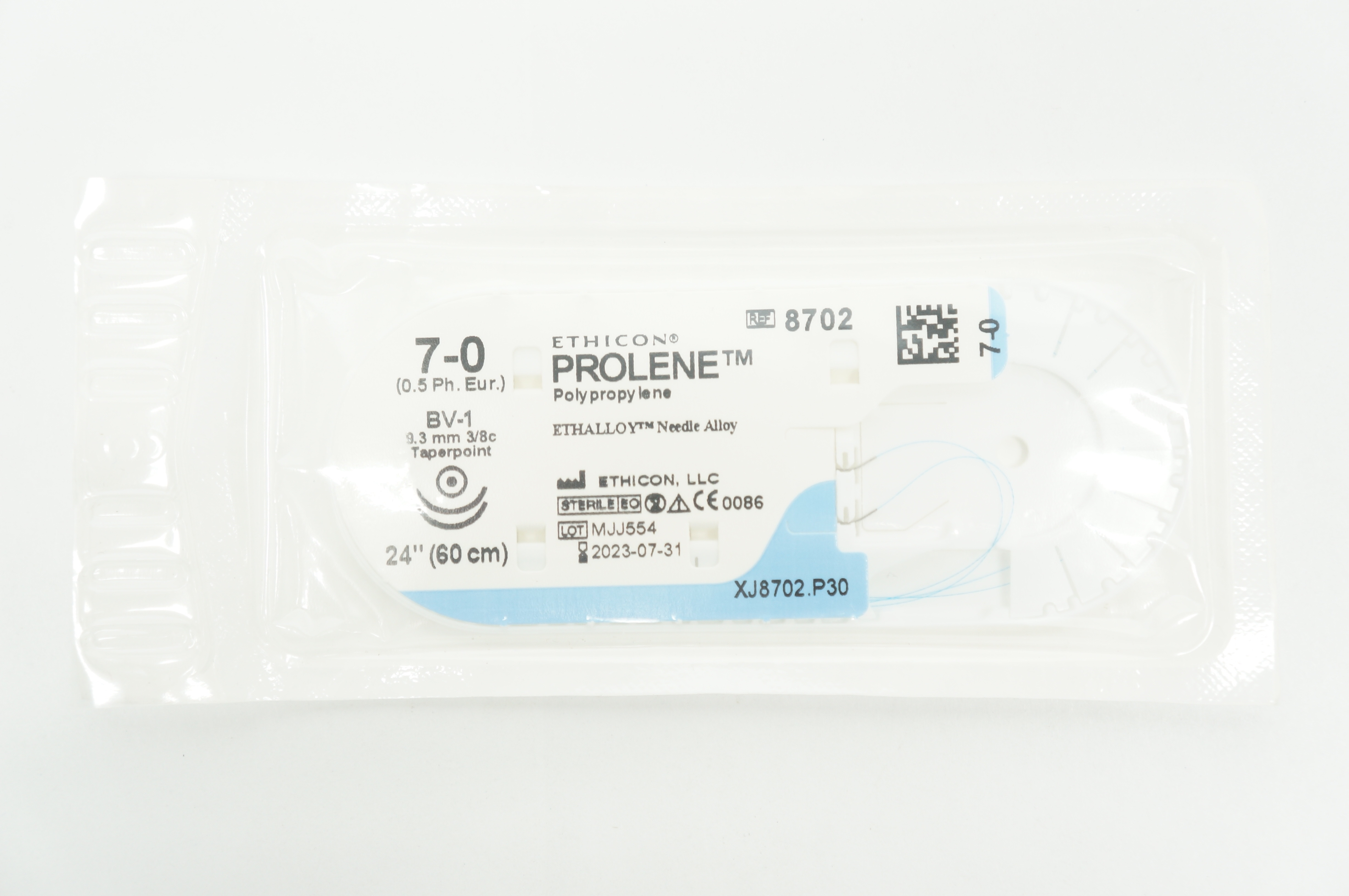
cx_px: 674
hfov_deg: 41.2
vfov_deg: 28.0
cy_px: 448
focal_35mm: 48
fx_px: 1797
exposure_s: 1/60
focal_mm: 32
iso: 400
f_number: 4.5
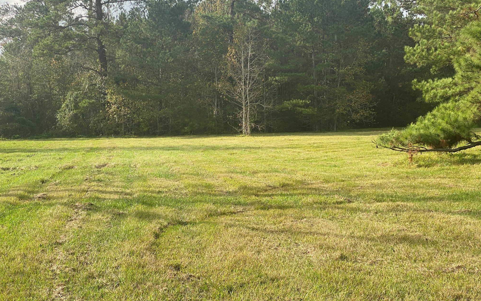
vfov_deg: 23.1
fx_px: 734
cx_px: 238
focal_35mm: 56
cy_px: 142
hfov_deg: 36.3
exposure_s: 1/773
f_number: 2
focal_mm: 6
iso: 20
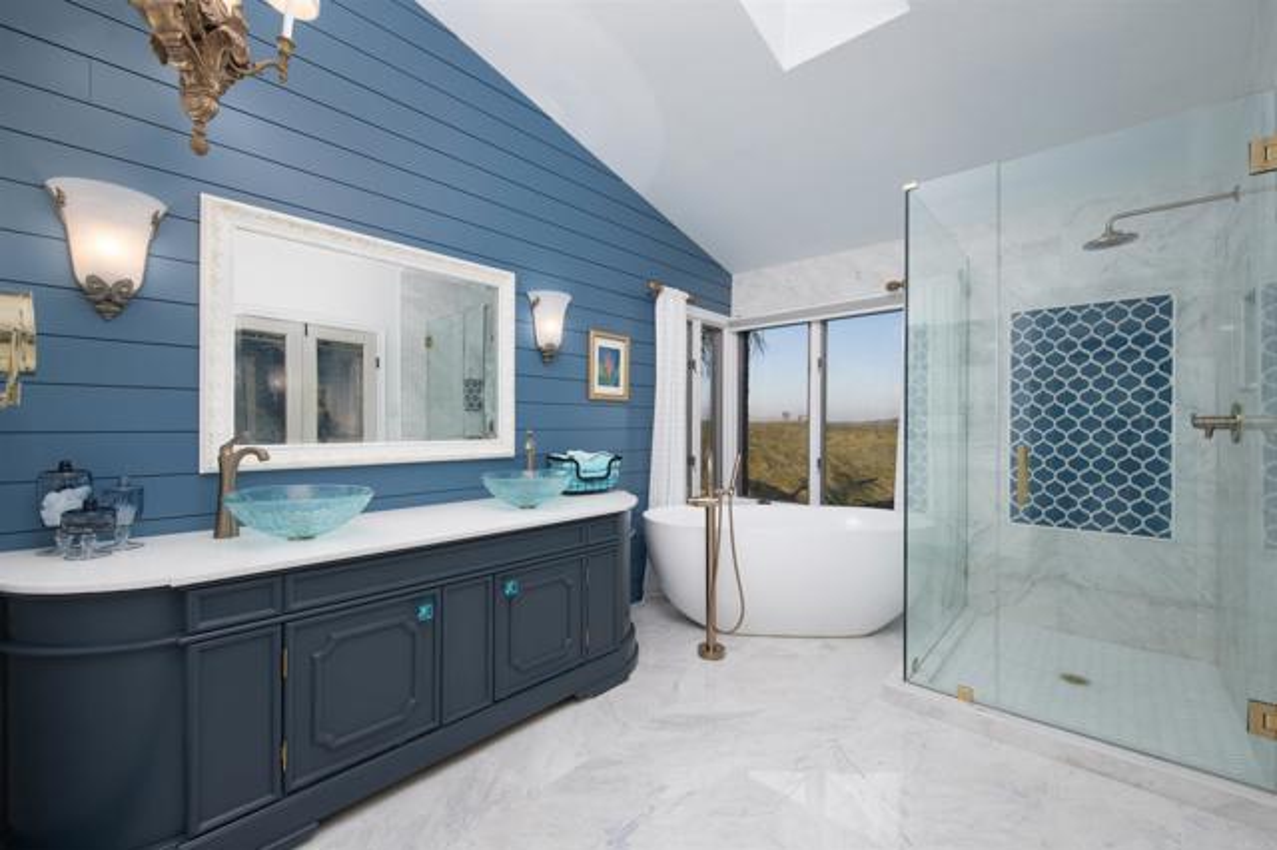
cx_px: 638
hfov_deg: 104.3
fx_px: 496
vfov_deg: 81.1
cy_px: 425
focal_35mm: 14
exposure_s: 1/250
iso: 320
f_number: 7.1
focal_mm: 14
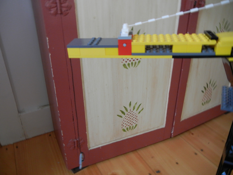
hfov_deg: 60.0
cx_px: 116
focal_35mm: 30
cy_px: 88
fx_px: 202
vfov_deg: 46.8
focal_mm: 5.4
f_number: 3.5
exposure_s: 1/10.1
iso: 400
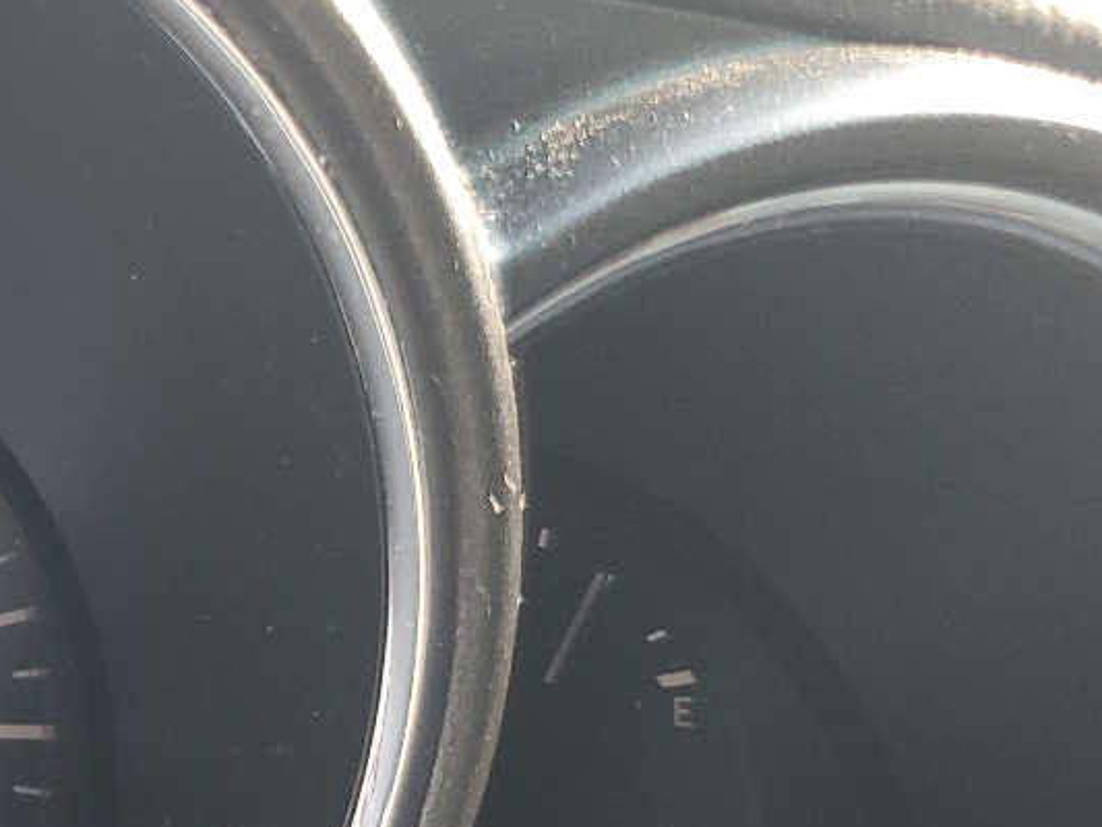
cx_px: -335
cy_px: 593
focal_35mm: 78
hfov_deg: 22.4
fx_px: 2484
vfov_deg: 18.8
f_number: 1.5
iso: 68
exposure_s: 1/120
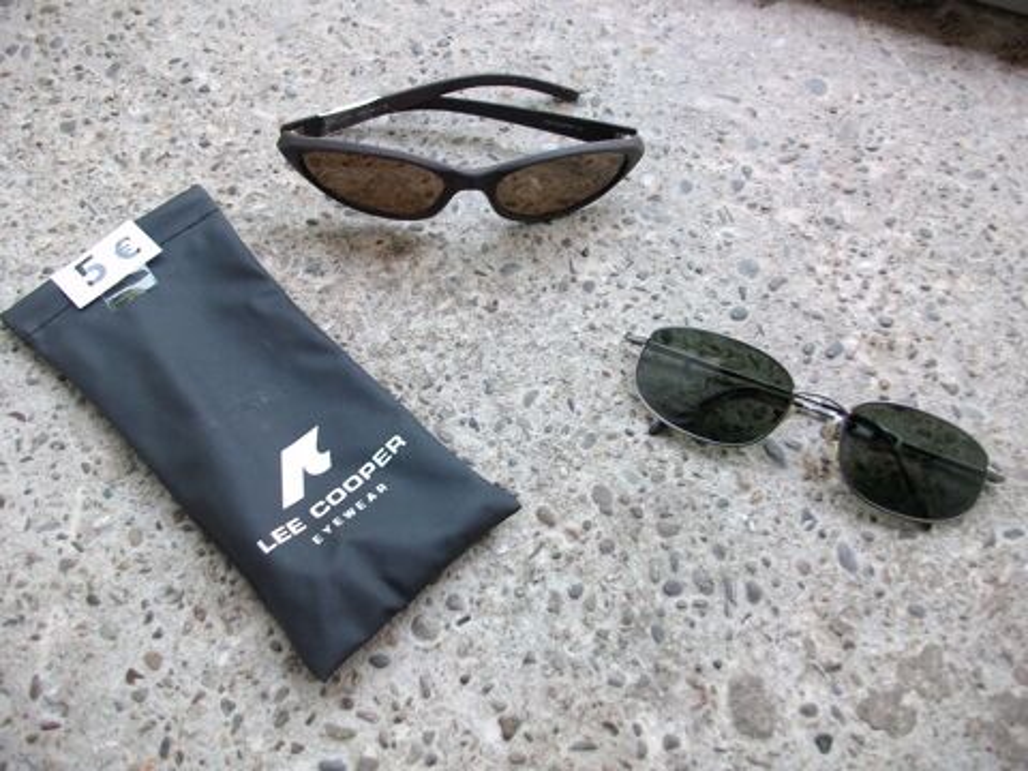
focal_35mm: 32
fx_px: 950
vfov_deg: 44.2
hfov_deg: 56.8
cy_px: 386
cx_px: 514
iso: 87
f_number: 2.9
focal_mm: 5.7
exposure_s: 1/40
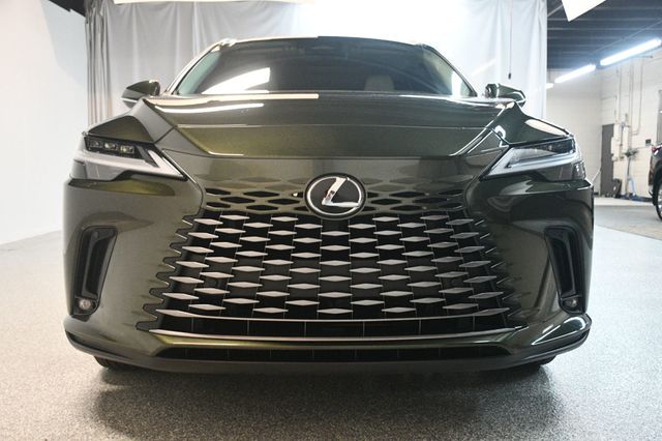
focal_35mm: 36
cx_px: 331
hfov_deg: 53.2
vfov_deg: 36.8
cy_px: 220
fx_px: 662
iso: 3200
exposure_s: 1/100
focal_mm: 24
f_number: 3.8
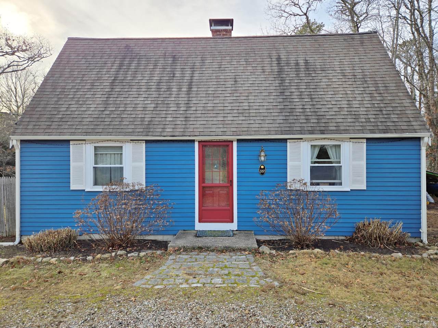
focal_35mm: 23
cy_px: 164
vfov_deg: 58.9
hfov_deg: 73.9
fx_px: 291
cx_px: 219
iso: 25
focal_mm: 5.4
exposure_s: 1/952
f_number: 1.8
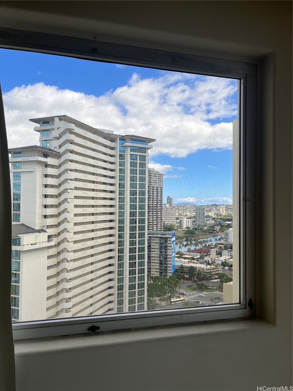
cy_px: 196
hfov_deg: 53.1
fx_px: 293
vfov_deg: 67.3
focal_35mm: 26
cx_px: 146
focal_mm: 5.1
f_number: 1.6
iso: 50
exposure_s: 1/1802
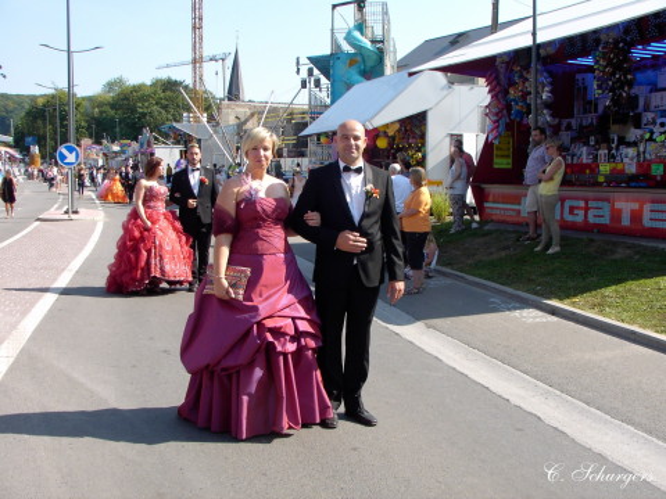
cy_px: 250
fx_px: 770
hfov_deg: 46.8
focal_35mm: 40
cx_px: 333
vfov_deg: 36.0
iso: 70
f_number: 4.5
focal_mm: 6.2
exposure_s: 1/220
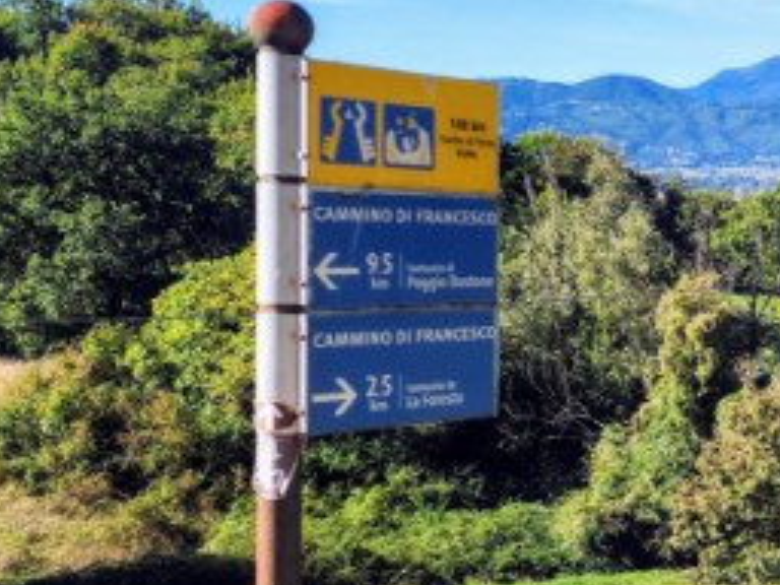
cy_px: 302
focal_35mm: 72
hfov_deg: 22.5
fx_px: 1622
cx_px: 1149
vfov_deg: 20.4
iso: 12
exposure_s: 1/705
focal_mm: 6.4
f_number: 1.8
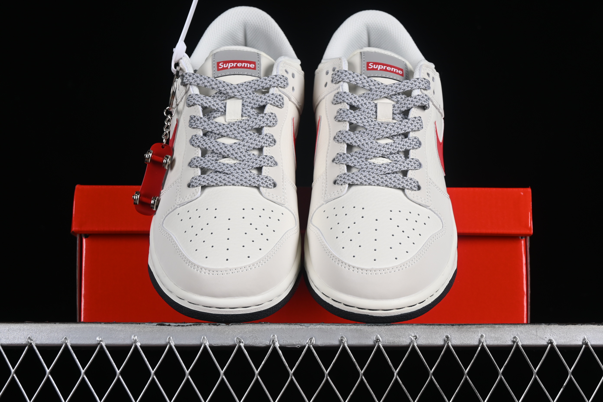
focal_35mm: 75
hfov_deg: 27.0
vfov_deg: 18.2
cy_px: 201
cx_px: 302
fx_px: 1256
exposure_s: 1/80
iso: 160
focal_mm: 50
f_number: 8
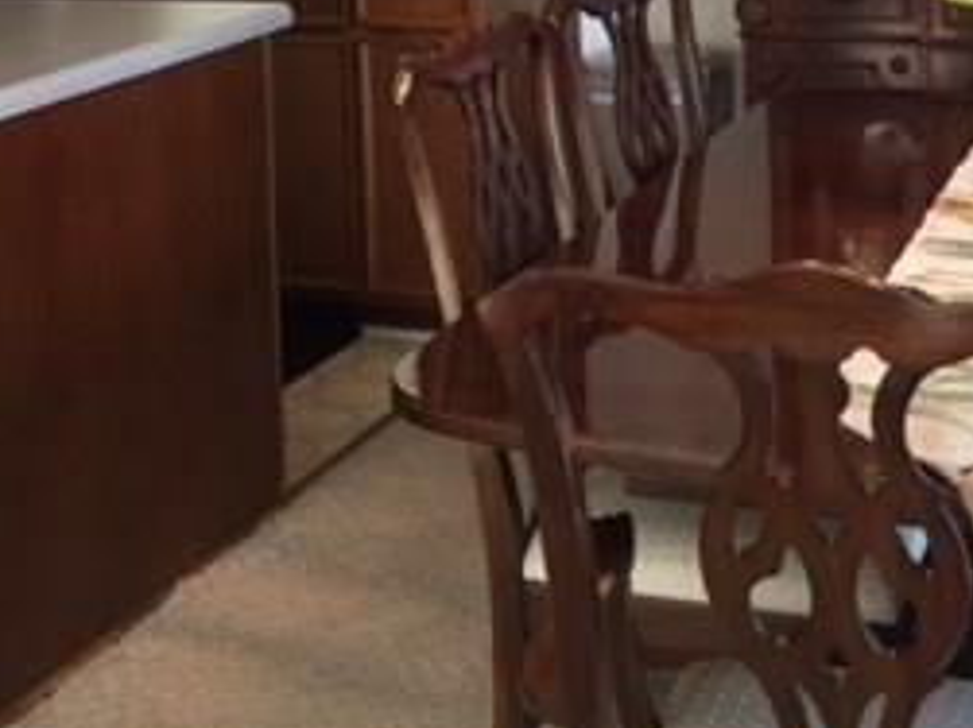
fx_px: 2079
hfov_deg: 26.2
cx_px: 616
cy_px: -81
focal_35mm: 74
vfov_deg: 19.0
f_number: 2.2
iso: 50
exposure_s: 1/30
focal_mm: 4.15
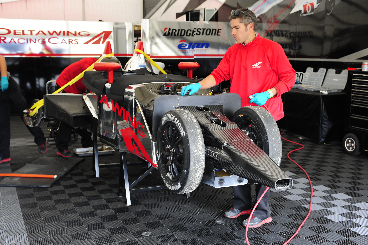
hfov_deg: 43.6
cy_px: 122
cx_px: 184
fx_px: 460
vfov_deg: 29.8
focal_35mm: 45
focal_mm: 45
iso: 320
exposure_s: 1/100
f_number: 5
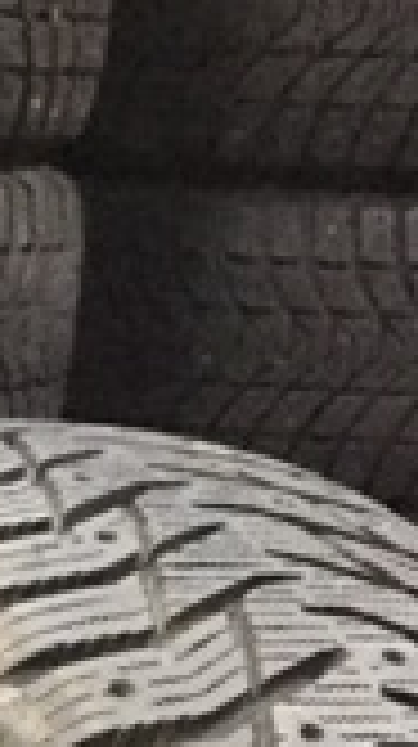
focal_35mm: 149
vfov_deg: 13.9
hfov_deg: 6.8
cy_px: 958
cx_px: -1085
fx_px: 2945
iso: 320
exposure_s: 1/17
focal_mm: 4.15
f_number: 2.2
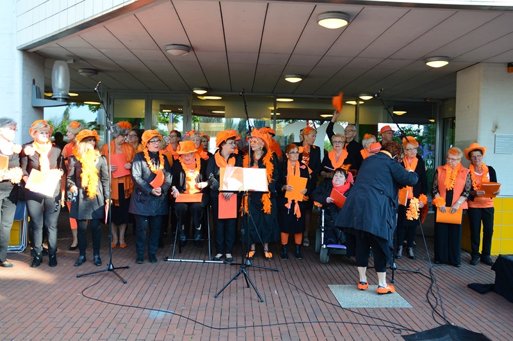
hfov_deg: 59.5
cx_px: 256
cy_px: 170
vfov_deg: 41.6
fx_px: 448
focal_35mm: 32
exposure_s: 1/40
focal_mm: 21
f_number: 7.1
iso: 200
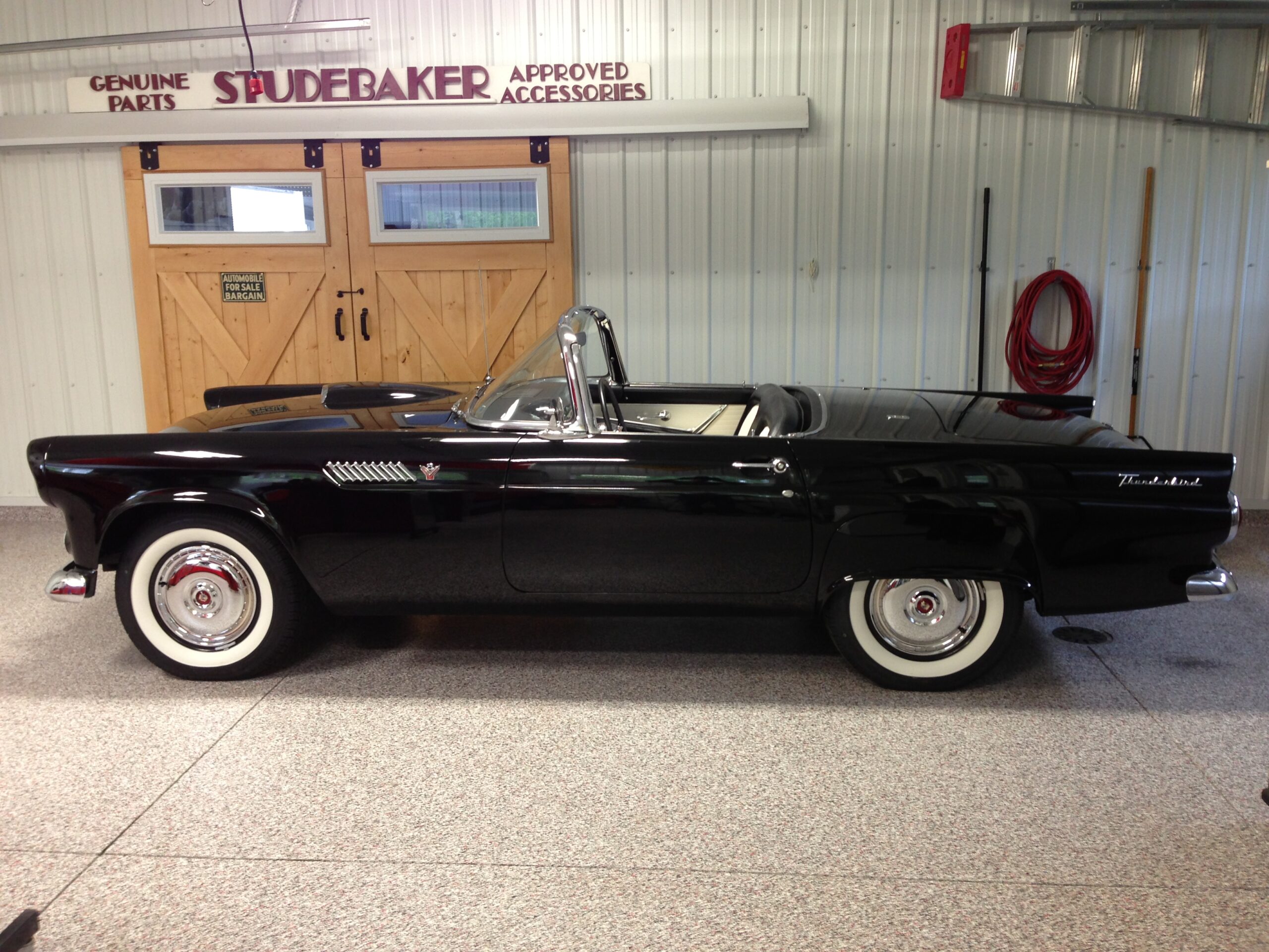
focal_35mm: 33
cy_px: 476
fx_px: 1210
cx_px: 634
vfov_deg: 42.9
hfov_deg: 55.4
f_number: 2.4
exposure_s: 1/20
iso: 64
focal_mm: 4.13
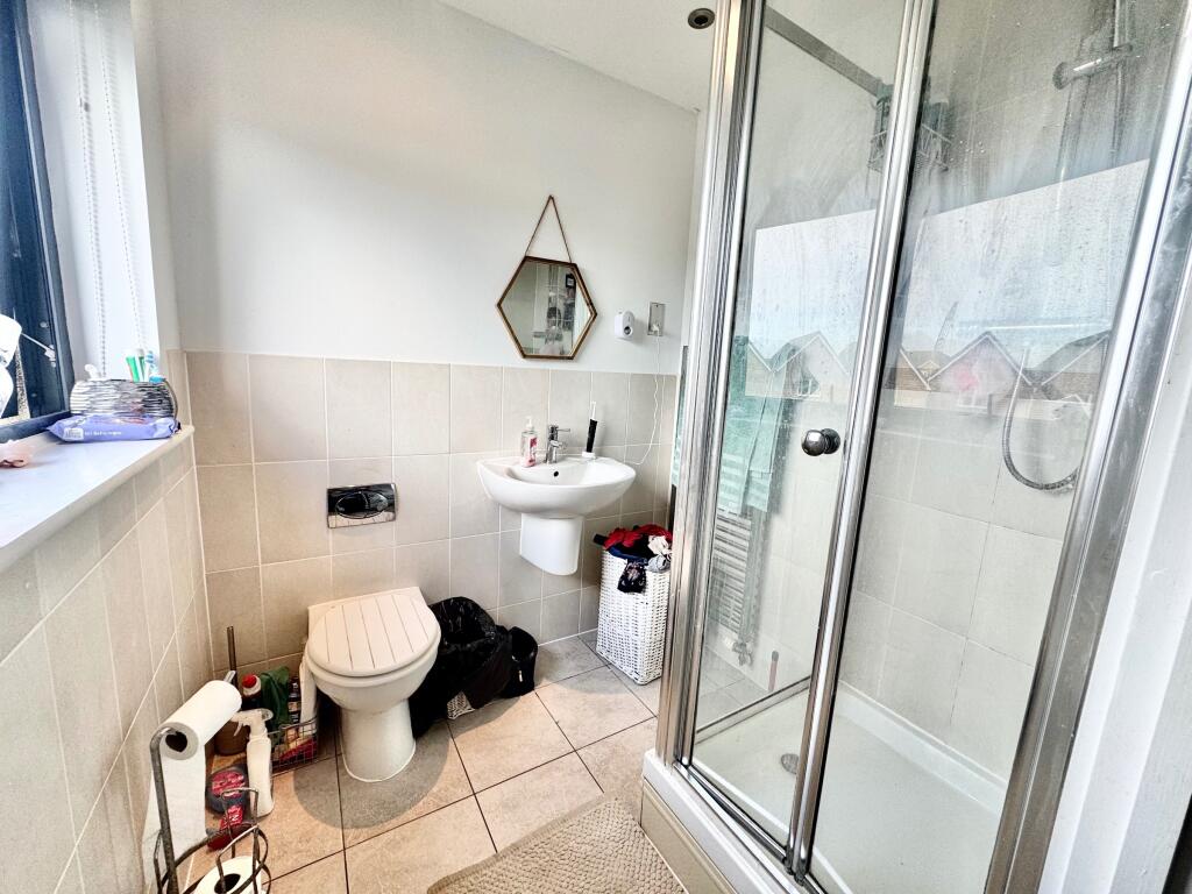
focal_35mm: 14
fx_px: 482
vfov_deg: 85.7
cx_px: 596
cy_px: 447
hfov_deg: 102.1
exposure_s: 1/100
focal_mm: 2.22
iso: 64
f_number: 2.2
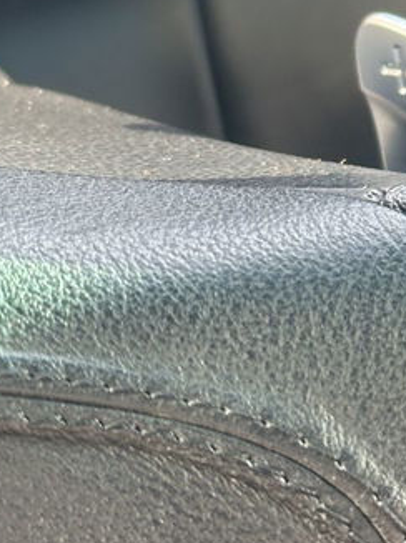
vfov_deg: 12.9
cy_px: -20
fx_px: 2364
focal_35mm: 151
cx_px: 534
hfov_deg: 9.6
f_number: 1.78
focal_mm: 6.86
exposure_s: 1/78
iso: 80
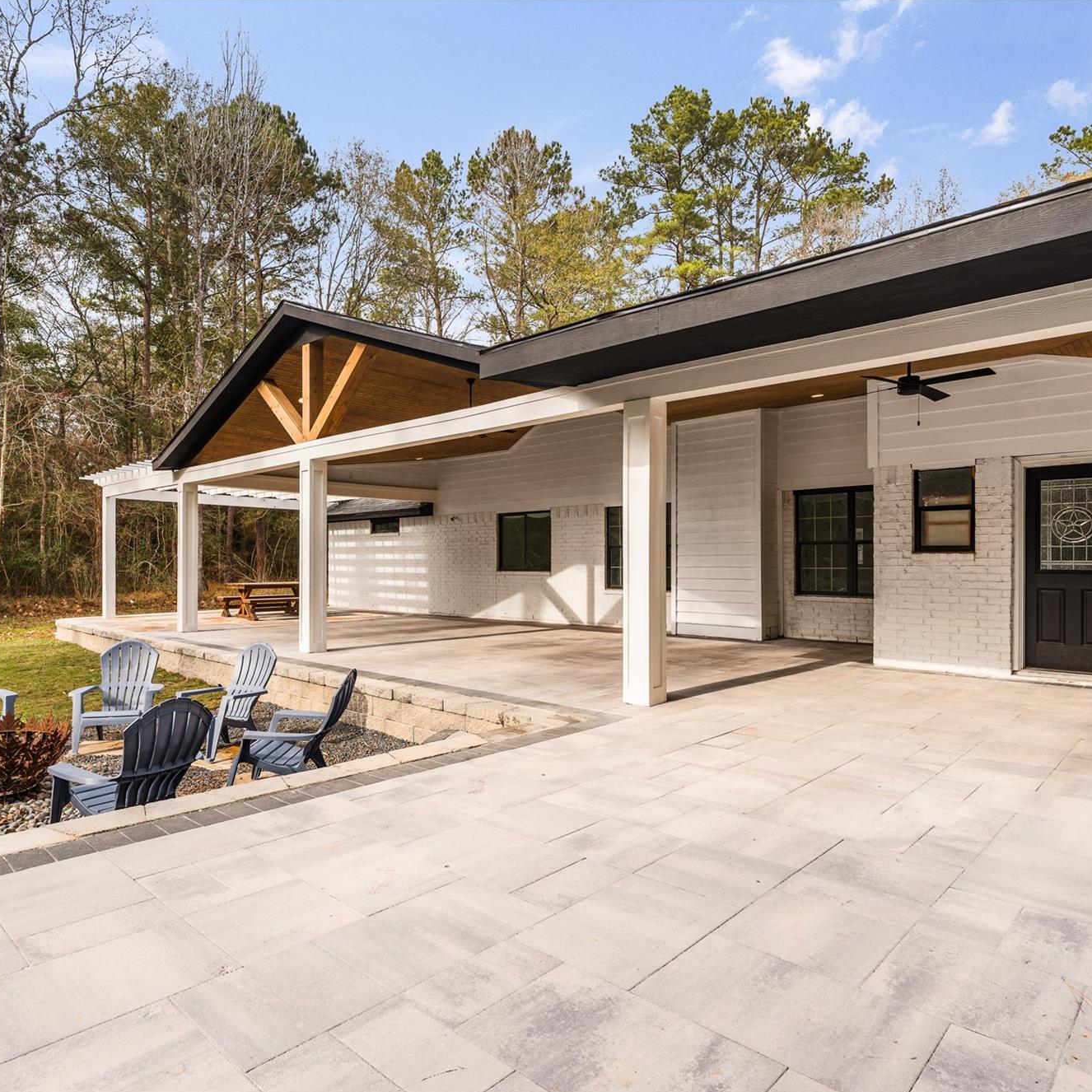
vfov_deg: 72.1
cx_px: 494
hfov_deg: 72.0
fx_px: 749
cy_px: 560
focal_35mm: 21
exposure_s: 1/15
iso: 200
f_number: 9
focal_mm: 16
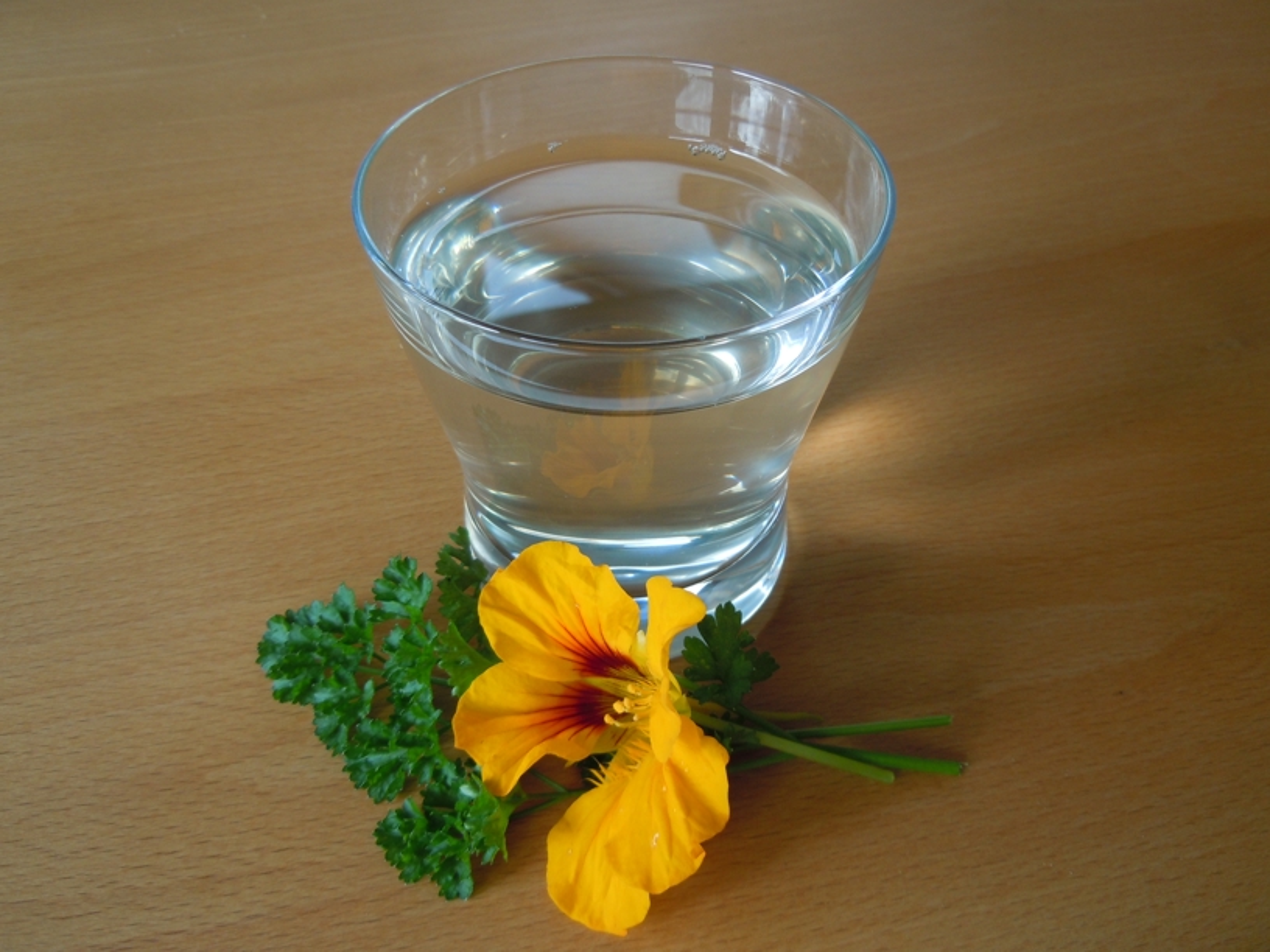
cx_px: 635
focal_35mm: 30
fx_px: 1101
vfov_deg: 46.8
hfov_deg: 60.0
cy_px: 476
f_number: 3.5
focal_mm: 5.4
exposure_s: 1/60
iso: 125
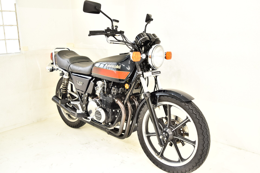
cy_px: 86
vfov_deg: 38.4
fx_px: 249
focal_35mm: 34
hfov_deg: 55.1
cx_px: 130
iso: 320
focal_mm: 23
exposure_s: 1/25
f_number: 3.8
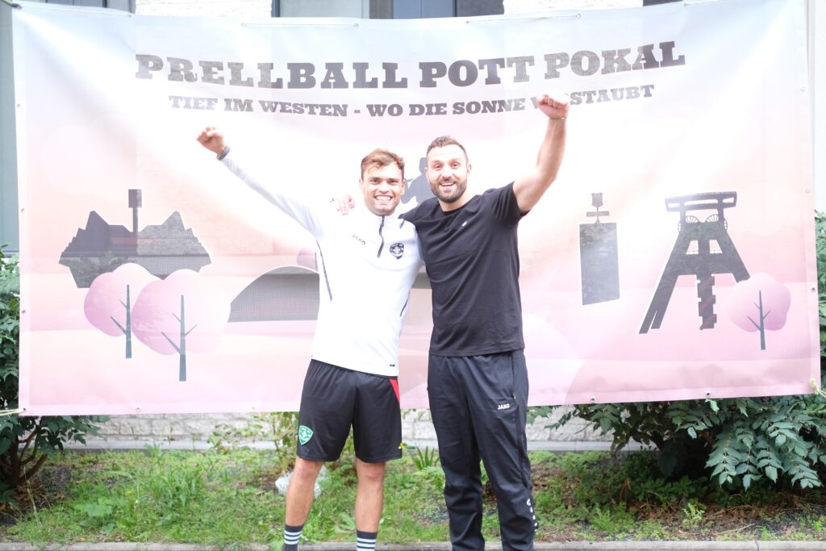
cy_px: 276
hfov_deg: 37.5
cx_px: 413
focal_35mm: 53
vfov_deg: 25.5
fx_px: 1216
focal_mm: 35
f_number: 1.4
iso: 200
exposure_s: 1/125
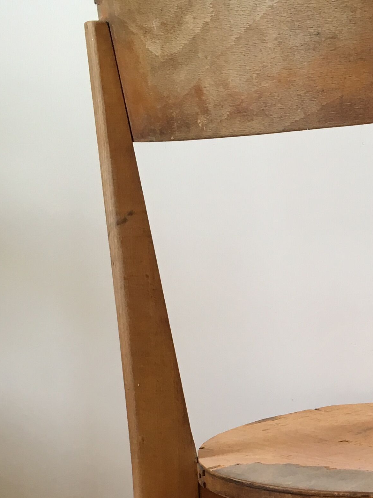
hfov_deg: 19.3
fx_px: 1078
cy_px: 485
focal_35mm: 75
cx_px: 342
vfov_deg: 24.9
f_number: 2.2
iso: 25
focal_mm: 4.15
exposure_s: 1/33
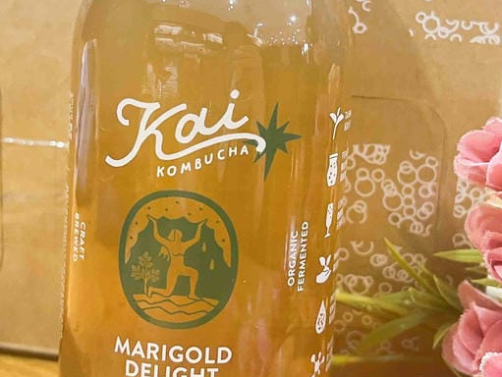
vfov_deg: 23.9
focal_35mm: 61
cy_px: 122
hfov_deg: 31.6
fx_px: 885
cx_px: 299
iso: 640
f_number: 1.5
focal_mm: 5.7
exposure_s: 1/30
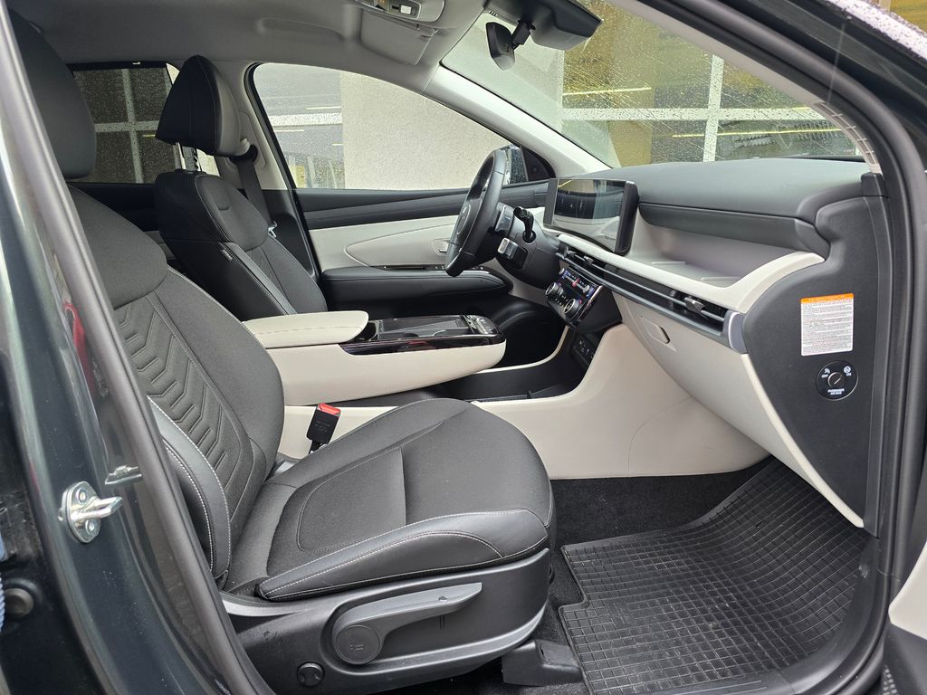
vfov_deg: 58.9
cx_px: 464
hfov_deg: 73.9
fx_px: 616
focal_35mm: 23
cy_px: 348
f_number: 1.7
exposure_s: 1/100
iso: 160
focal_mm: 6.3
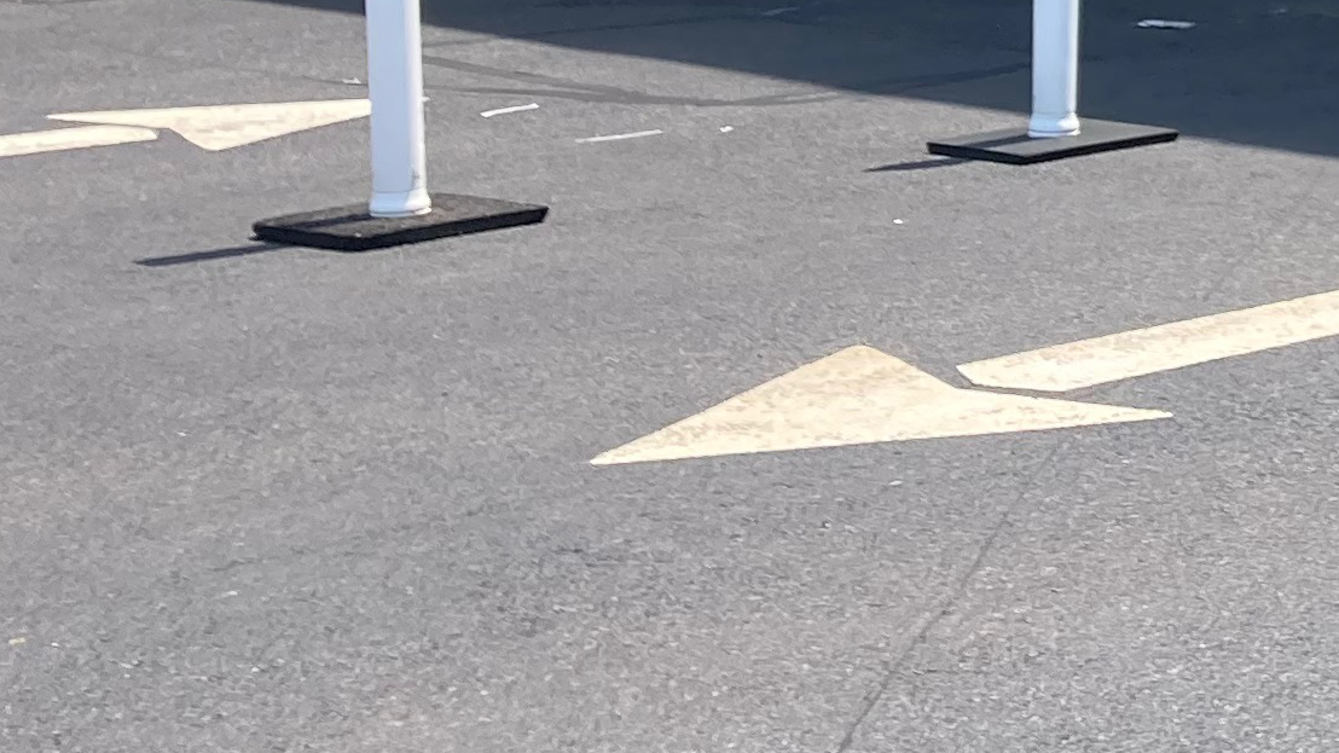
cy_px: -430
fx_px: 3941
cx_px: 2196
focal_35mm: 111
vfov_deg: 10.5
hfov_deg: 16.9
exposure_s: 1/934
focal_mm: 3.99
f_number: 1.8
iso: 20
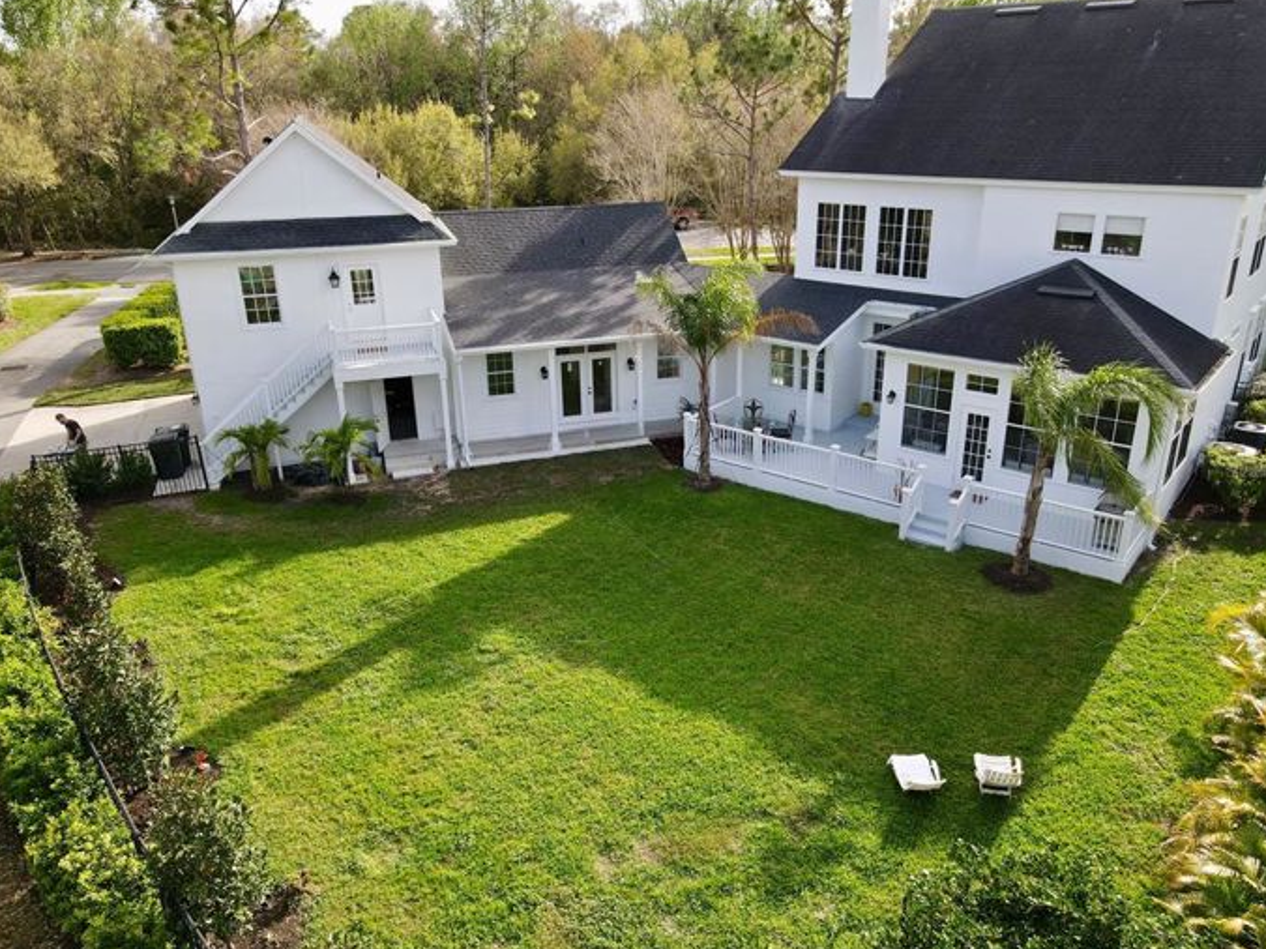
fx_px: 914
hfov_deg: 69.4
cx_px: 643
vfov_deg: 54.9
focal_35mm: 25
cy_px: 470
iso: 100
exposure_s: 1/240
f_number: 2.8
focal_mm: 4.5
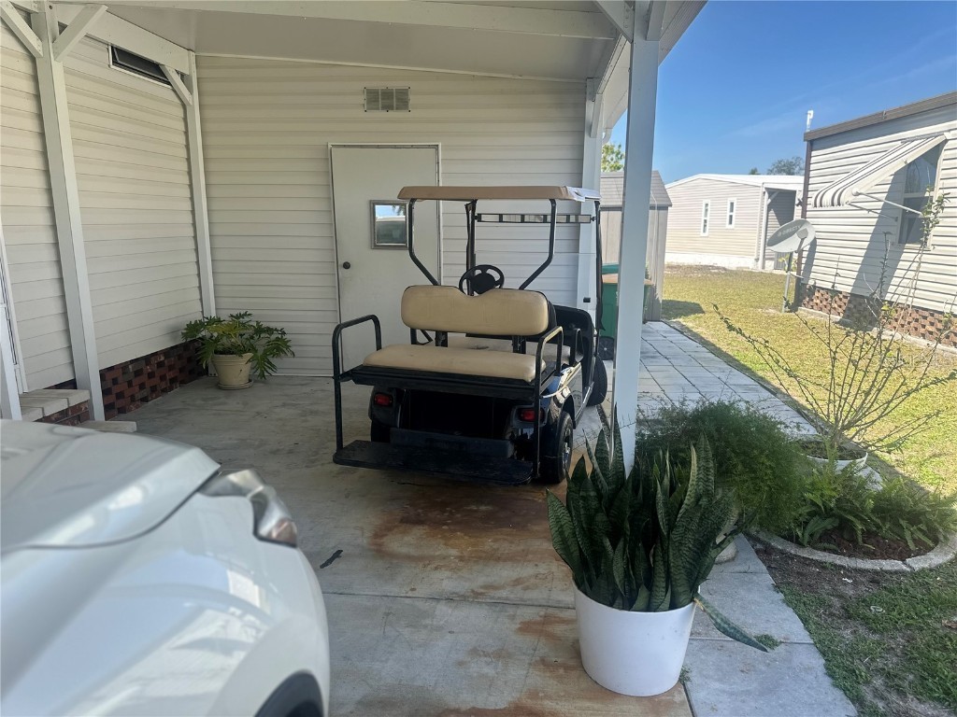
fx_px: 664
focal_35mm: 24
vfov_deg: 56.8
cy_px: 358
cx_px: 478
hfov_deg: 71.6
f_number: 1.78
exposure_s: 1/1433
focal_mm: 6.86
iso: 80
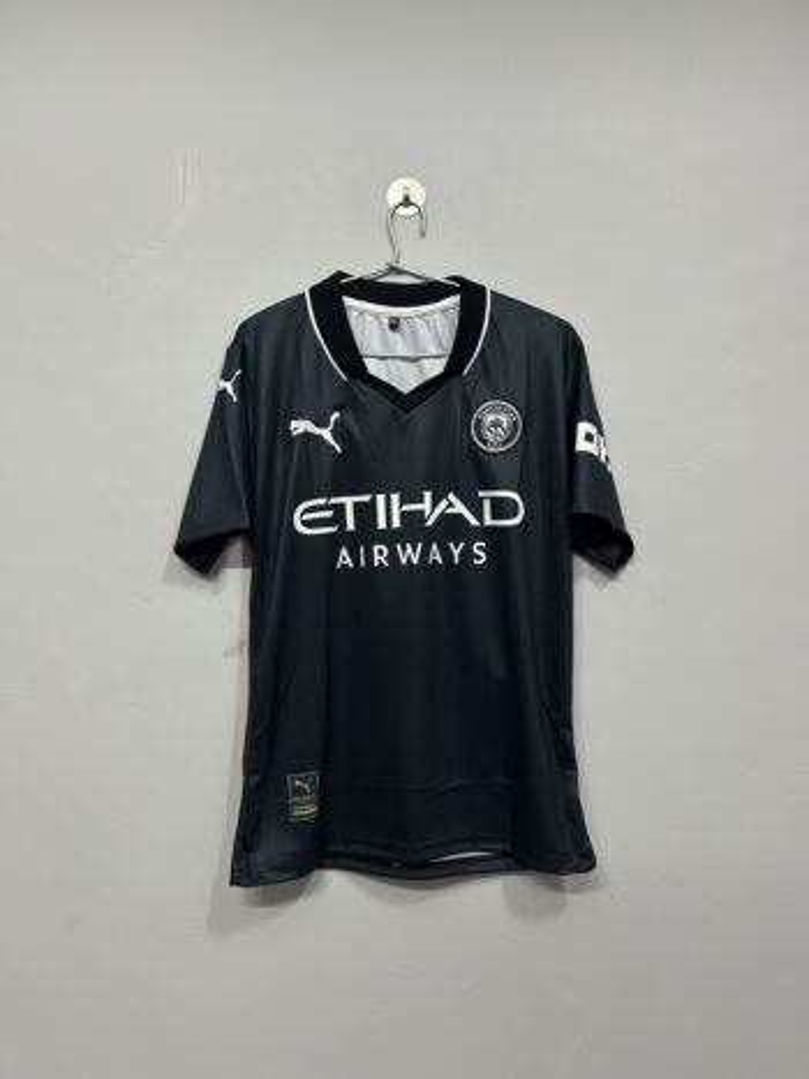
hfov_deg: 53.0
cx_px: 404
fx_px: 811
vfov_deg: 67.3
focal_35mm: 26
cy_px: 540
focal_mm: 5.7
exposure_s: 1/50
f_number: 1.5
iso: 160
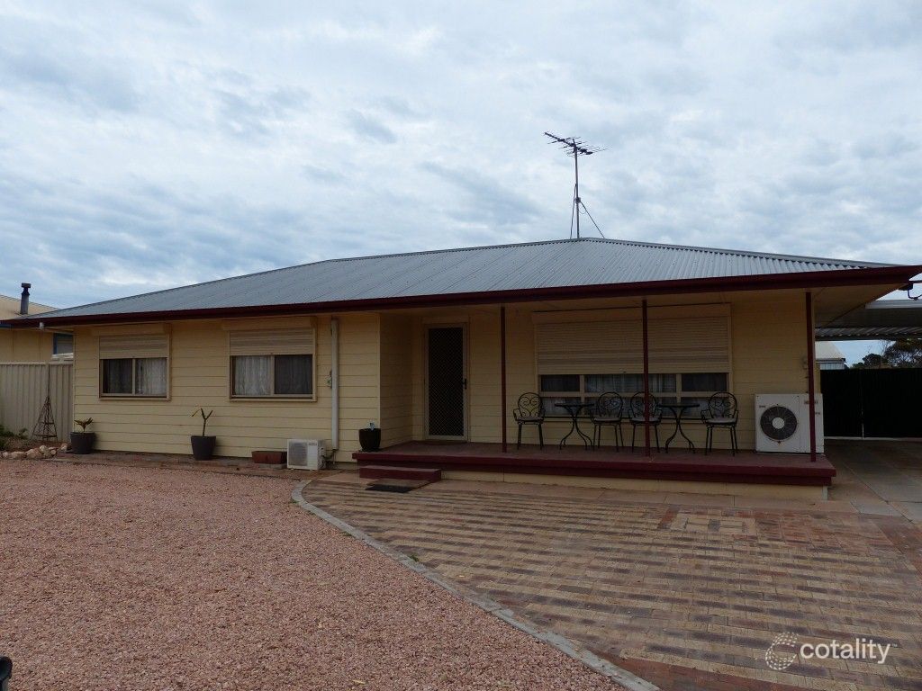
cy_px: 346
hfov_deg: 69.4
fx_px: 666
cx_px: 461
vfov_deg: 54.9
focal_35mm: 25
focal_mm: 4.5
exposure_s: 1/500
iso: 100
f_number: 4
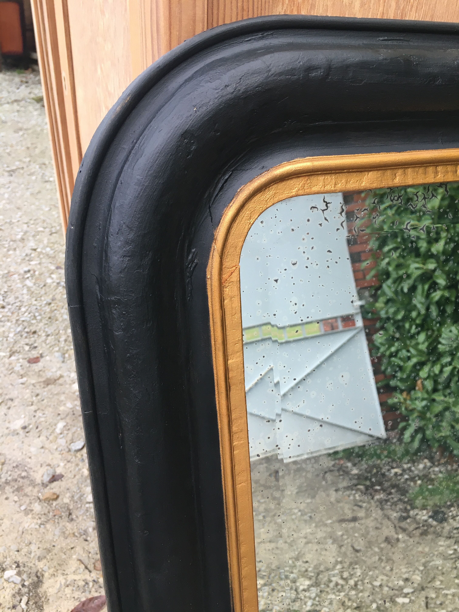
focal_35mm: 29
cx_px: 230
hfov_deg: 48.2
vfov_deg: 61.7
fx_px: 513
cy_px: 306
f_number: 2.2
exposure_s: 1/33
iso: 32
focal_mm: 4.15
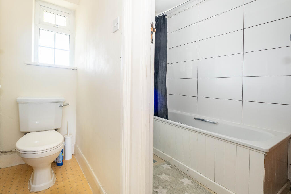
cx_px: 146
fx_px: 121
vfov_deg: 77.3
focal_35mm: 15
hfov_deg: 100.4
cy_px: 97
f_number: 7.1
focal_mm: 10
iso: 500
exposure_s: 1/12
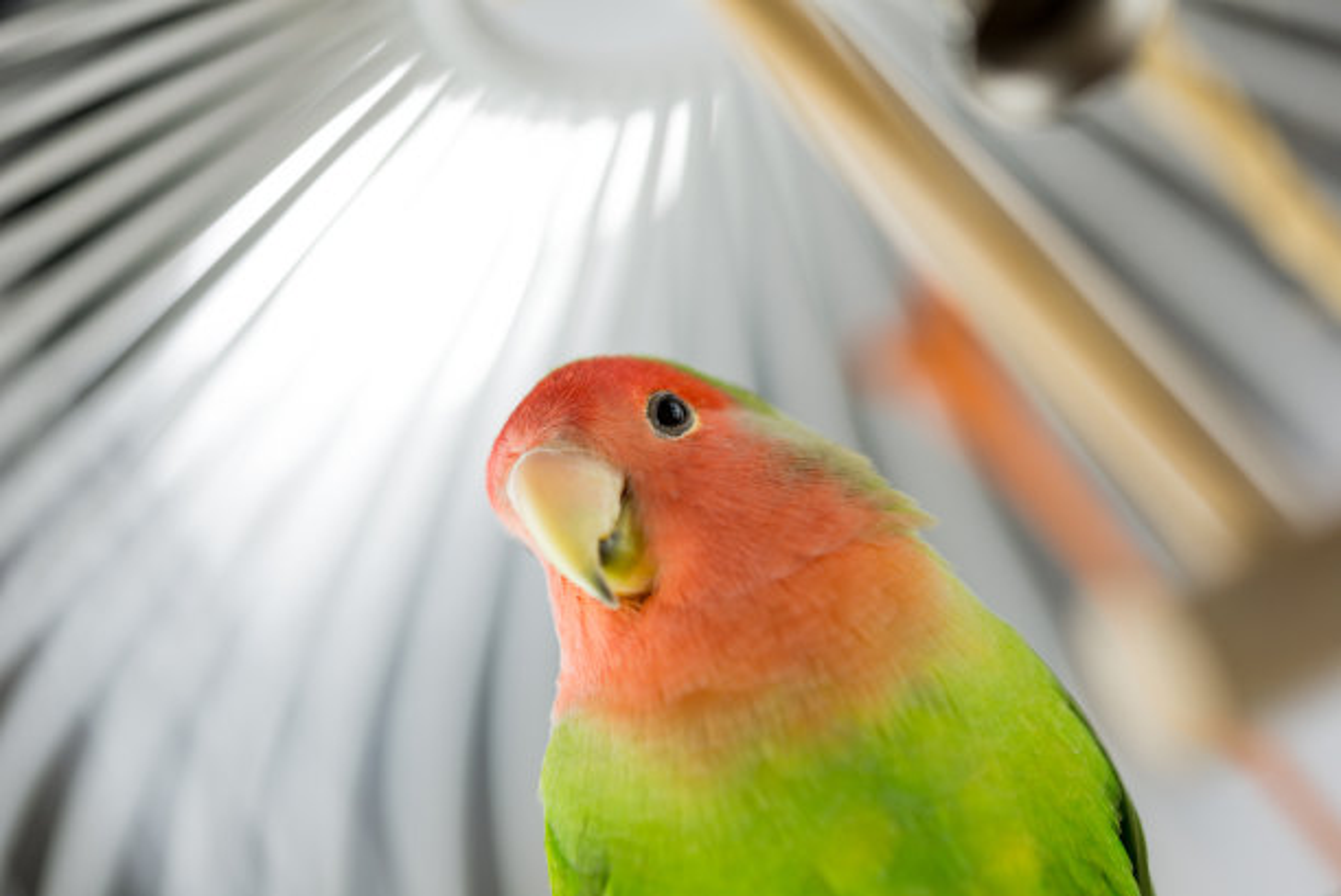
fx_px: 3914
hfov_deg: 19.4
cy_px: 448
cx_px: 670
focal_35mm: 105
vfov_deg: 13.1
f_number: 4
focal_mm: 105
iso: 250
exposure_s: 1/200
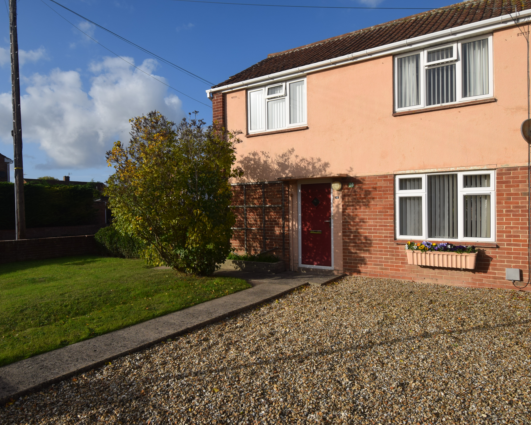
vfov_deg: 58.8
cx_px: 250
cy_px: 215
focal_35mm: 24
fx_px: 377
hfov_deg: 70.2
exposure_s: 1/400
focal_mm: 14
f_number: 10
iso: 200
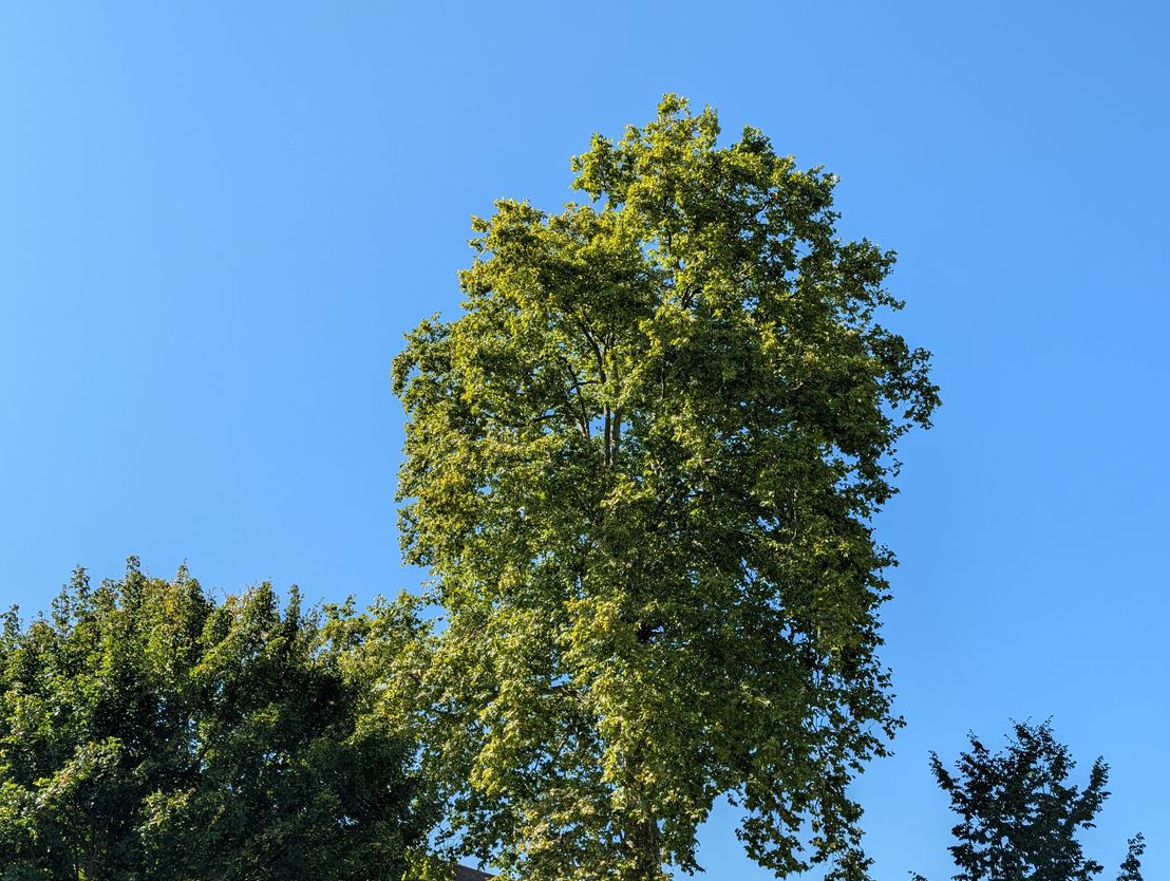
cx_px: 589
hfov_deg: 67.2
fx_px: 880
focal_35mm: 26
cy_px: 476
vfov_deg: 53.1
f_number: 1.68
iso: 19
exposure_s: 1/840
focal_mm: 6.9
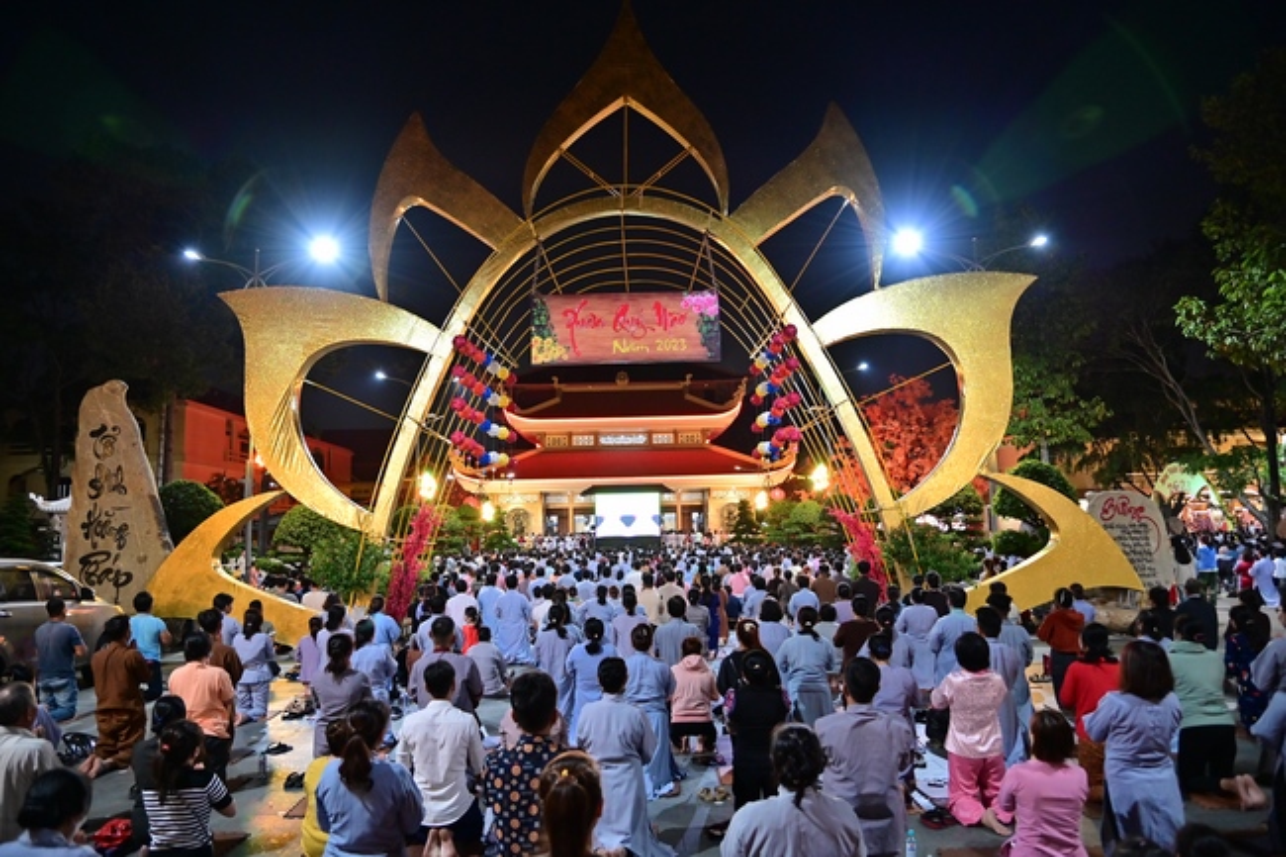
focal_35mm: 24
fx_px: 857
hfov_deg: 73.8
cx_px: 643
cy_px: 428
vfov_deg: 53.1
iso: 1600
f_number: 4
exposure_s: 1/40
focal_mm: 24
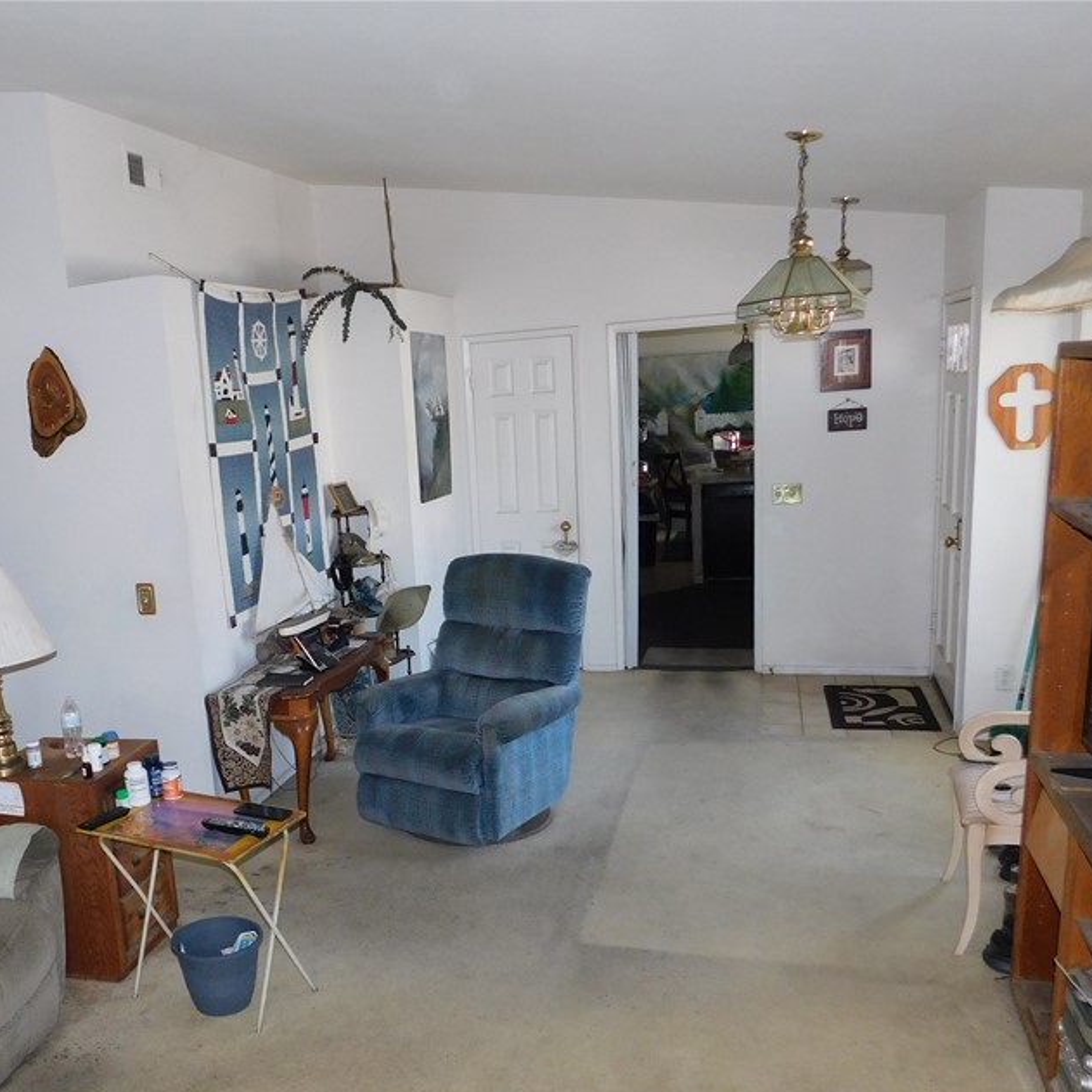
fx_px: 1178
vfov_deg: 49.4
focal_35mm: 33
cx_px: 329
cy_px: 663
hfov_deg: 48.5
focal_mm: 4
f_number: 3
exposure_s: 1/30
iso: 200
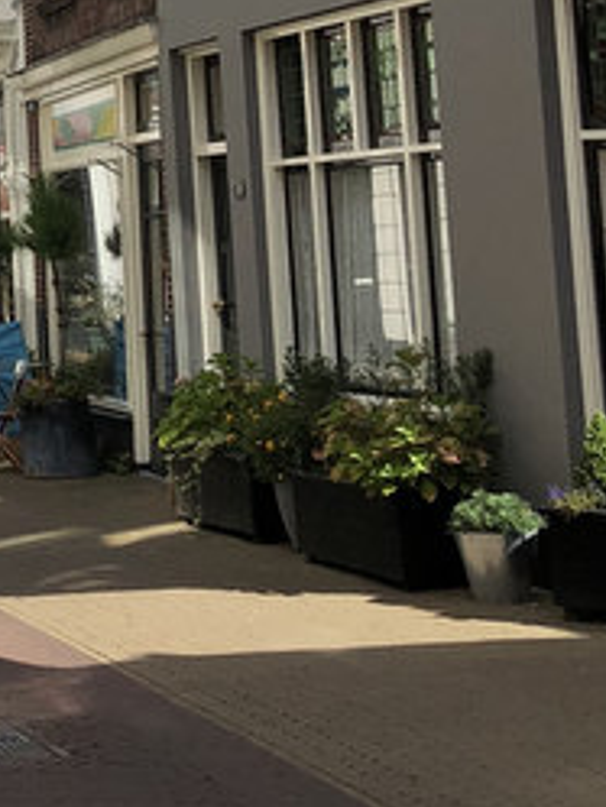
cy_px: -159
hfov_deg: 13.1
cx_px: -376
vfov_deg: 17.8
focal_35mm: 105
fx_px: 2449
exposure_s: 1/2208
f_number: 1.8
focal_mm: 3.99
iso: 20
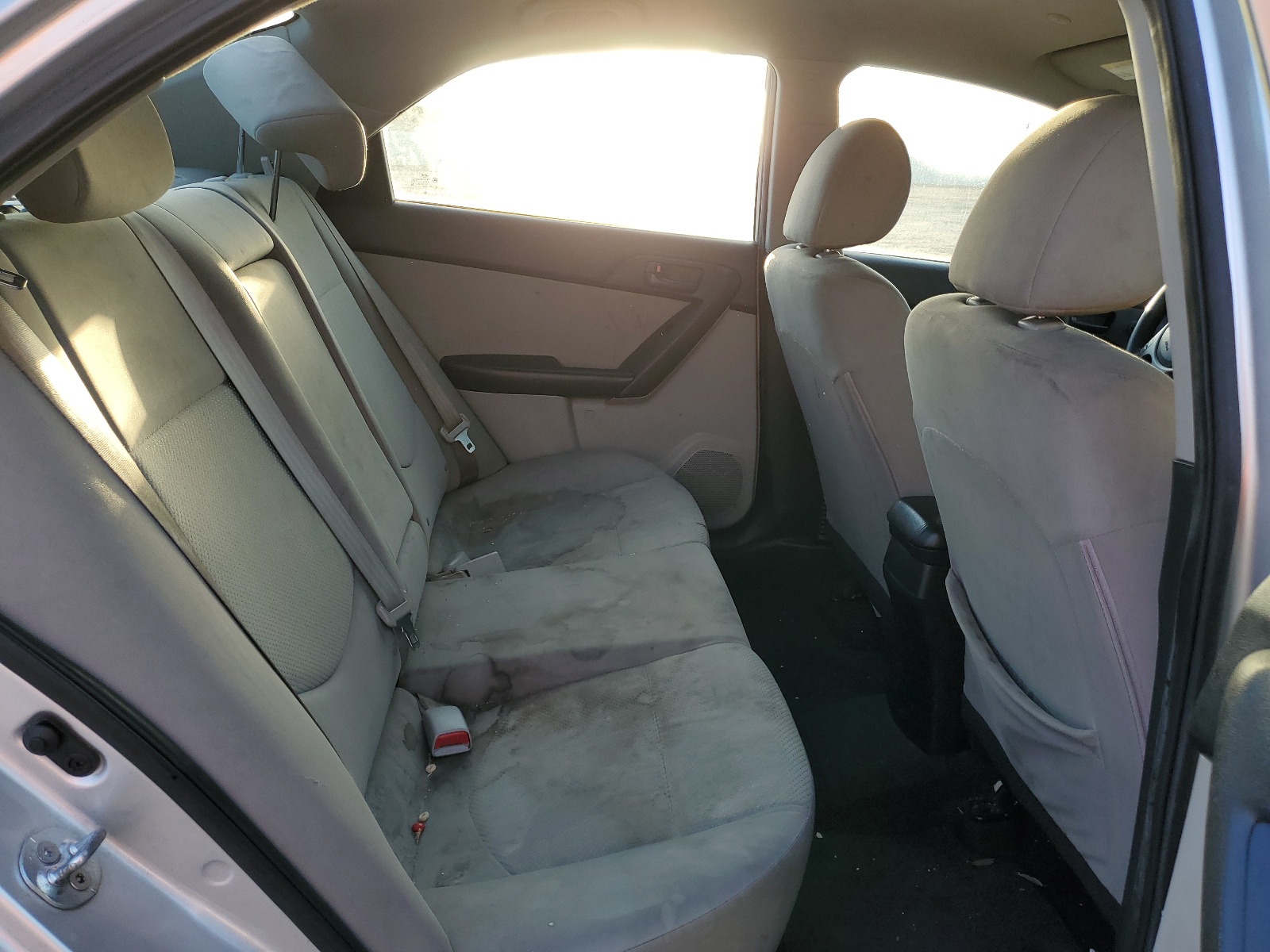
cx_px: 635
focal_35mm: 26
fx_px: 954
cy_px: 476
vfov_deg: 53.1
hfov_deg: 67.3
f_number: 1.5
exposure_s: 1/312
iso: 50
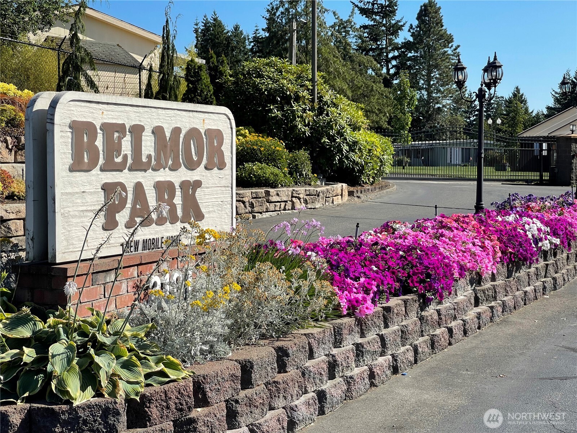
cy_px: 216
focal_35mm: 64
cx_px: 288
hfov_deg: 30.3
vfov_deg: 22.9
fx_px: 1067
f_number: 2.2
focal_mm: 7.5
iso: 20
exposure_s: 1/1004
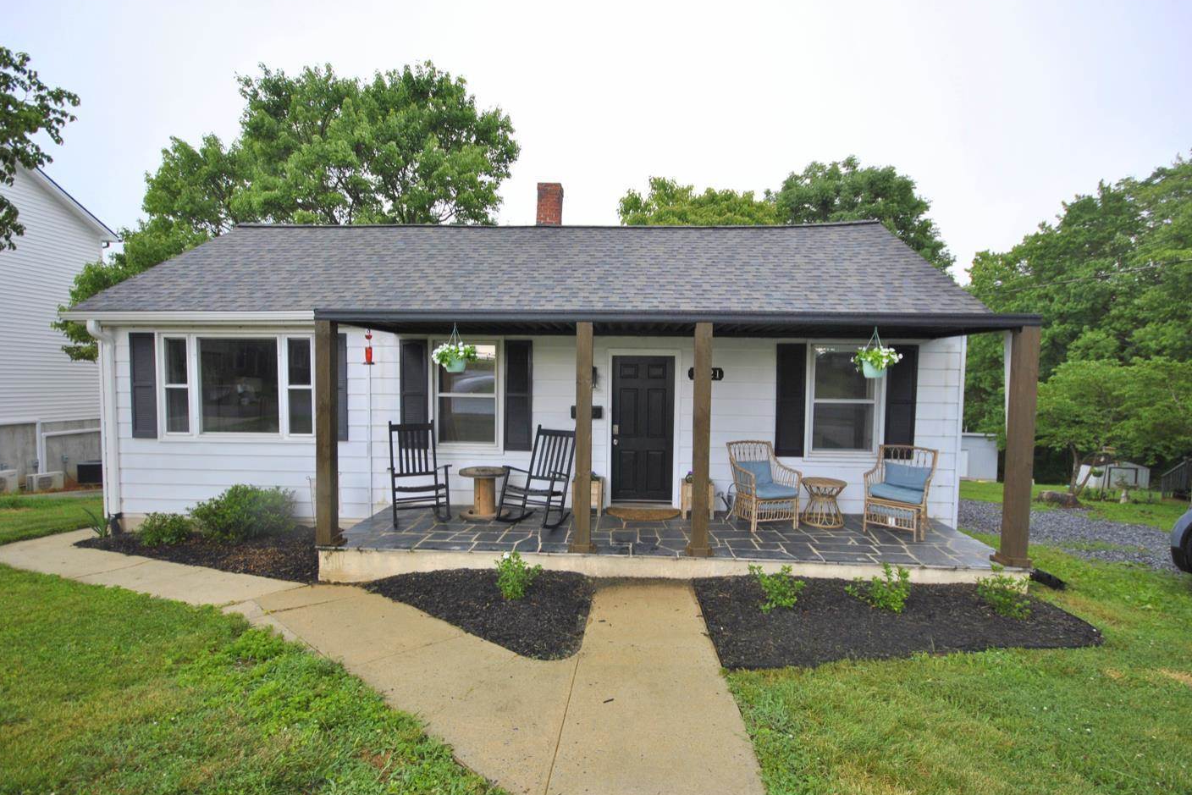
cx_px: 594
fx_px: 530
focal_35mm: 16
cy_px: 411
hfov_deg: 96.7
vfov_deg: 73.7
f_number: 5
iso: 200
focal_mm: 10
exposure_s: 1/100
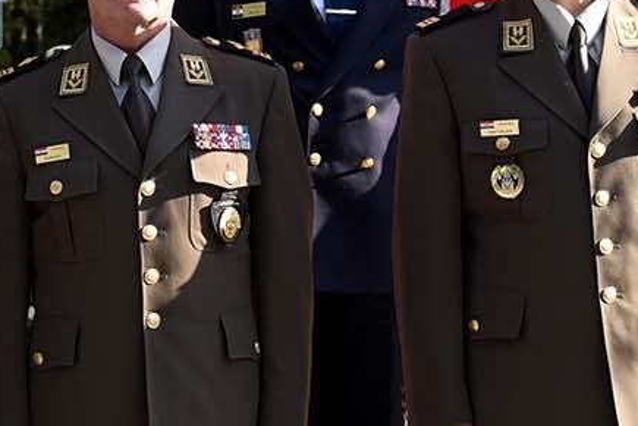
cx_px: -3
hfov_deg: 16.7
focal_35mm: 120
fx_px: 2127
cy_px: 120
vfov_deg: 11.4
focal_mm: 29
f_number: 2.8
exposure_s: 1/500
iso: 200
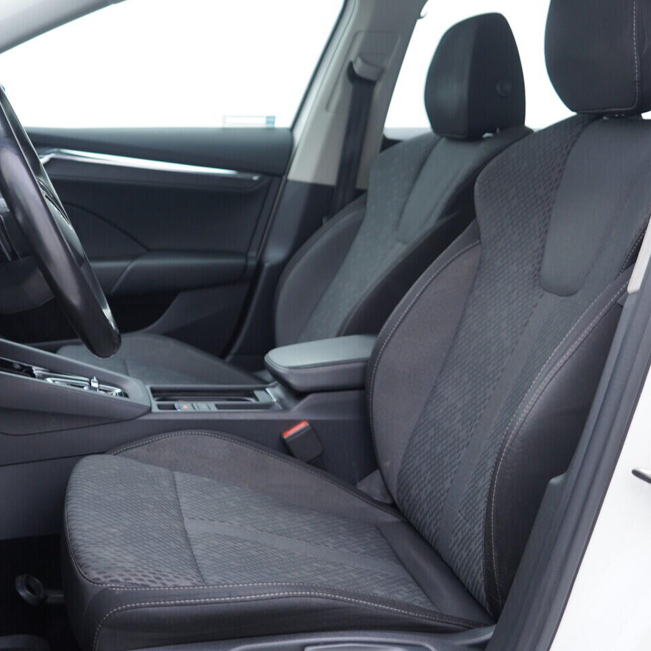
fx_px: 979
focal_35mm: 46
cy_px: 326
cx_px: 299
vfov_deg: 36.8
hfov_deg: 36.8
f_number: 2.8
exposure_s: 1/40
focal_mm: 24
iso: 160
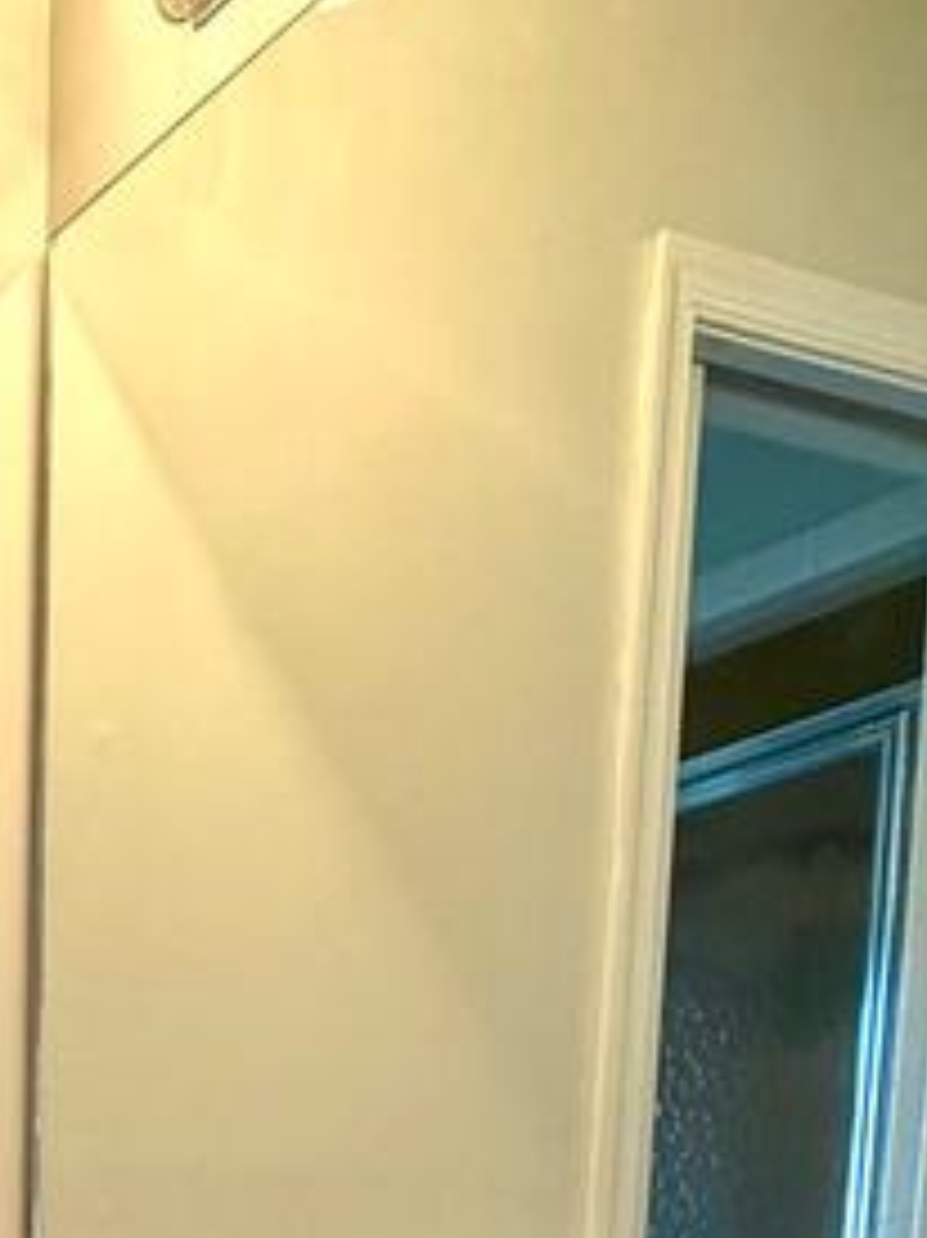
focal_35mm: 55
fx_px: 1965
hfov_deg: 21.8
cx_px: -490
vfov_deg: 27.1
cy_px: 1747
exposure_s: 1/120
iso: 250
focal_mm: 2.22
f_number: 2.2
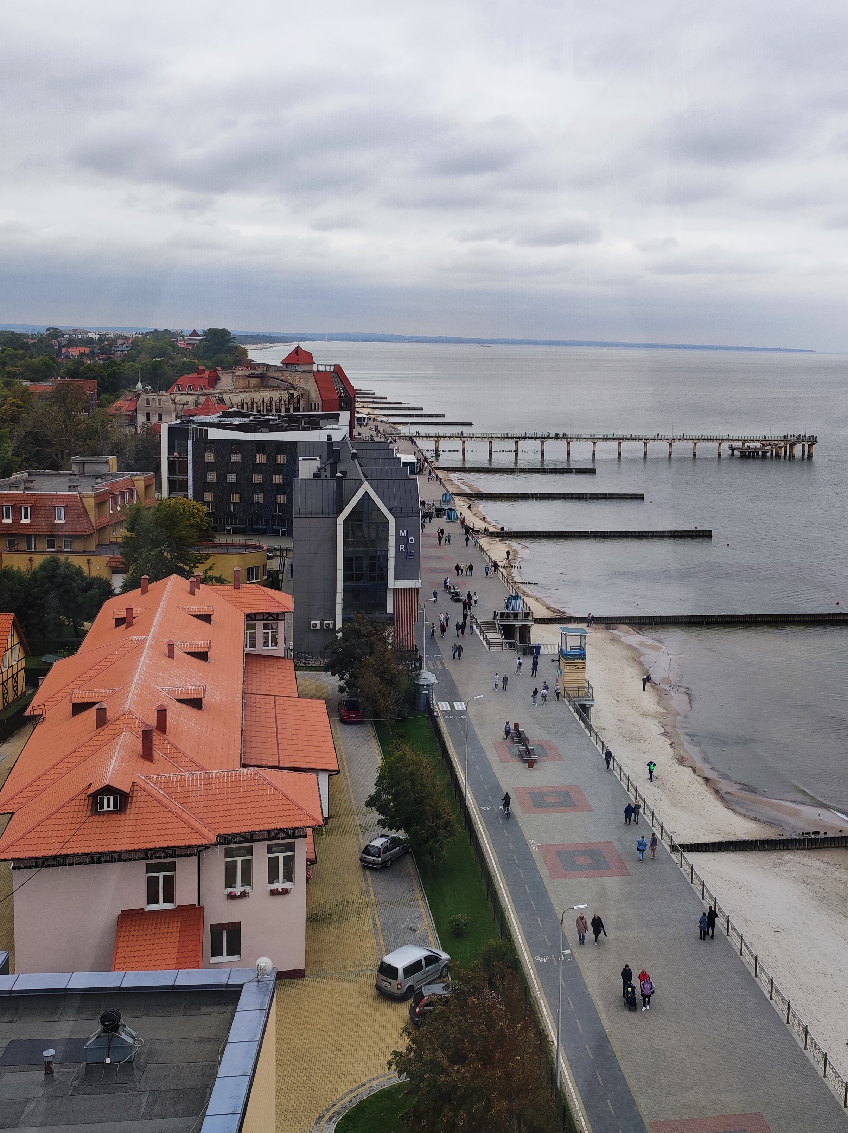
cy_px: 465
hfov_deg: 39.3
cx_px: 546
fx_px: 1178
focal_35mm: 36
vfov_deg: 51.1
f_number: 1.79
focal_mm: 4.7
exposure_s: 1/399
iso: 50
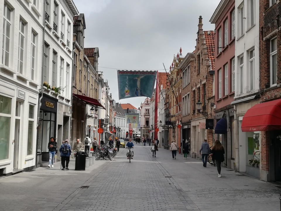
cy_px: 106
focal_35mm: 44
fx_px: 357
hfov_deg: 42.9
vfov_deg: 32.9
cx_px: 140
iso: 50
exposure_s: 1/1105
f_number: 2.2
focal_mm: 3.83
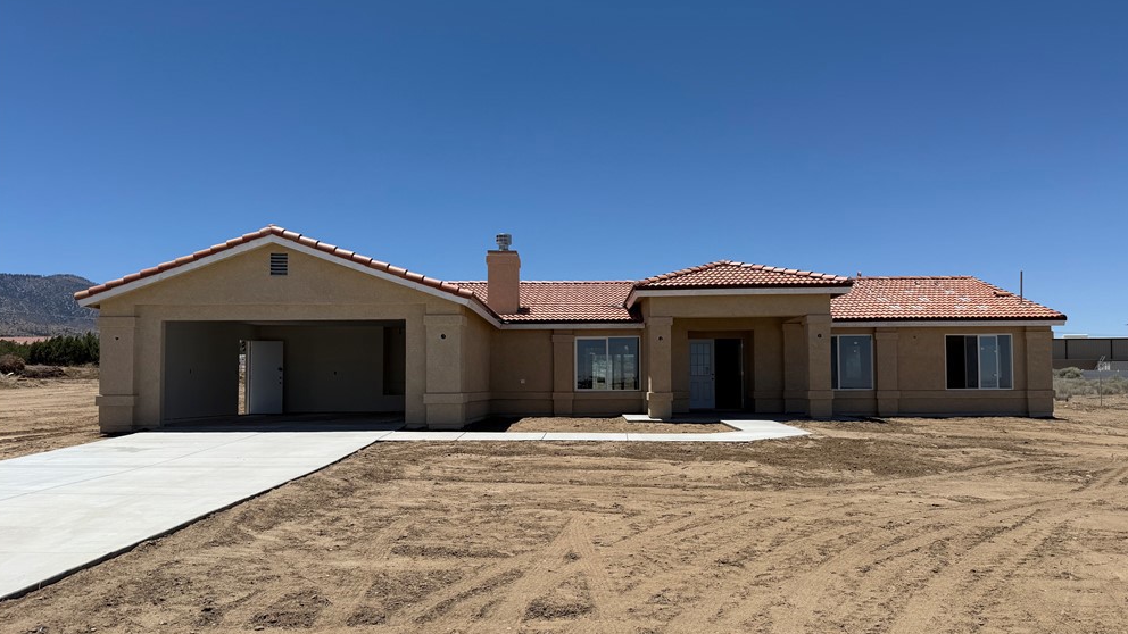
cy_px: 353
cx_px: 572
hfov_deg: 69.9
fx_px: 808
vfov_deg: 42.8
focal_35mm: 27
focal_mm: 6.76
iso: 80
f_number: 1.78
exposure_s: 1/7353
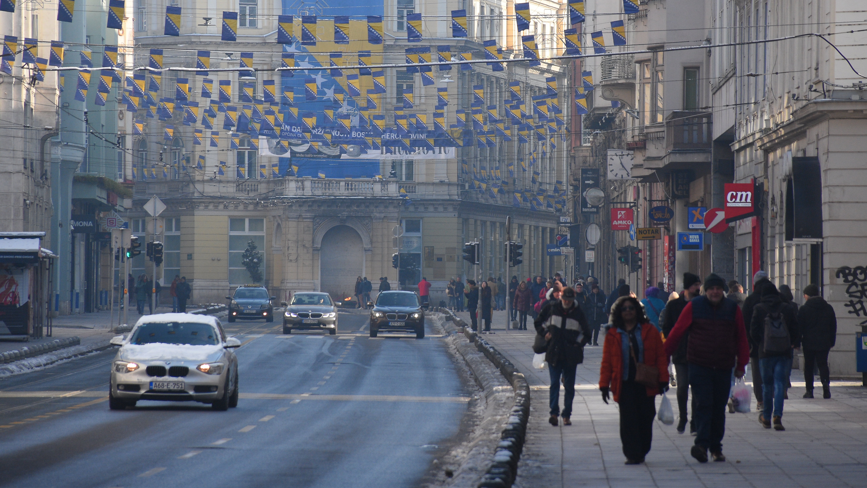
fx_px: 5839
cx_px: 448
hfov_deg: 8.5
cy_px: 178
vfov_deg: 4.8
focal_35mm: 254
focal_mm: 140
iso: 800
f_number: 5.6
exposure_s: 1/1250
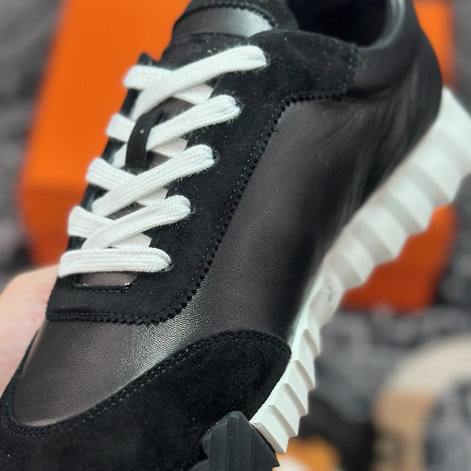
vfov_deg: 24.0
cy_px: 262
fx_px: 1108
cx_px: 217
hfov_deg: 24.0
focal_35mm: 72
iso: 80
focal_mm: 6.86
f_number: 1.78
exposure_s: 1/506
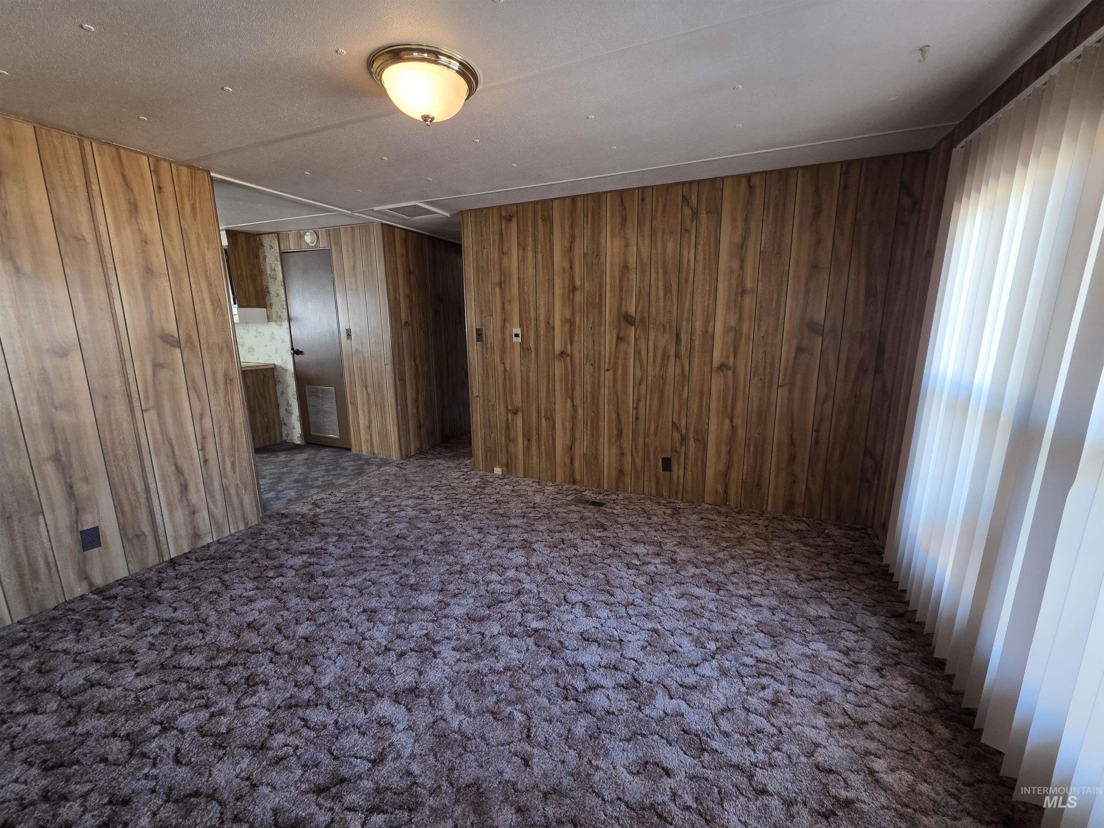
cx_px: 552
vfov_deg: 89.9
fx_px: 415
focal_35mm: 13
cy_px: 414
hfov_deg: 106.2
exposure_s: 1/60
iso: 160
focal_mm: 2.2
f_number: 1.9
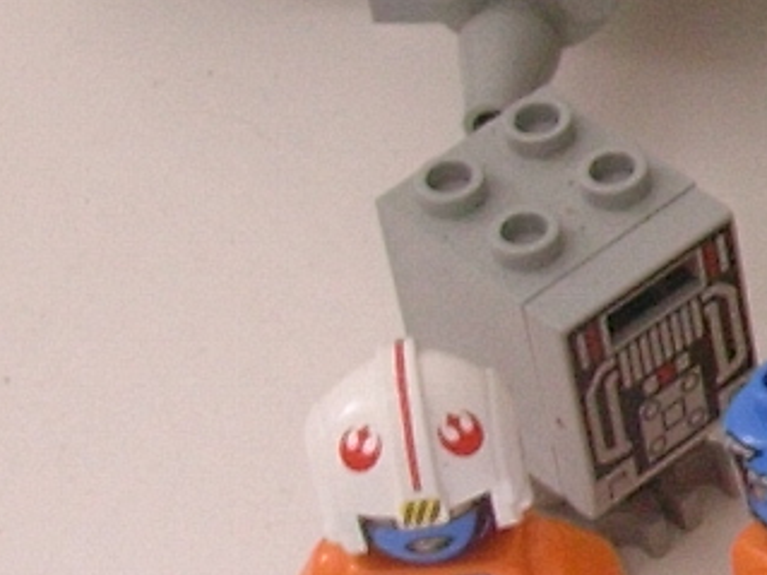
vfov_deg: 6.6
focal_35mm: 226
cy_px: 55
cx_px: 1851
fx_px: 5006
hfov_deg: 8.1
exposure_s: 1/22.6
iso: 70
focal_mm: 6.7
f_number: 2.9
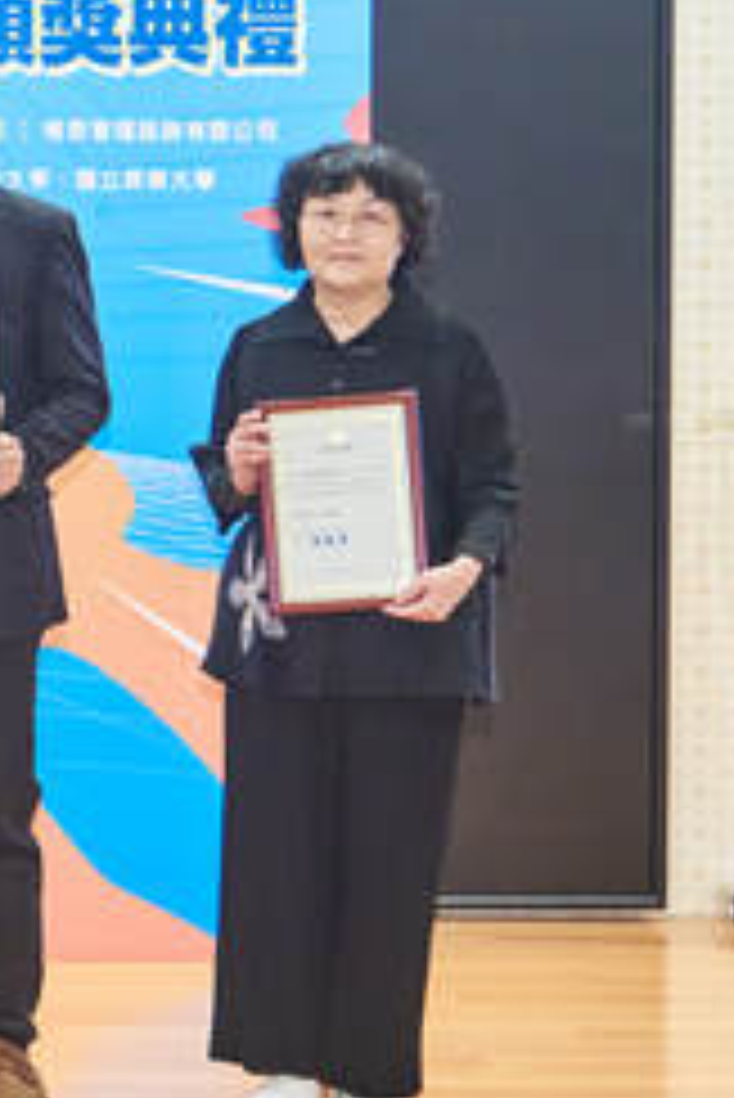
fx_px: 3603
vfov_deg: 17.3
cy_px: 378
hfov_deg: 10.9
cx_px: -570
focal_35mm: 118
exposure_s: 1/125
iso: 1600
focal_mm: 48
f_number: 4
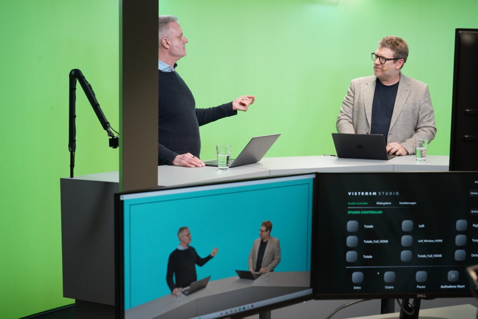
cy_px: 160
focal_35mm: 49
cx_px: 239
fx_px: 651
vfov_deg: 27.5
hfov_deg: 40.3
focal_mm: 49
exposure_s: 1/100
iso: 2500
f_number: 8
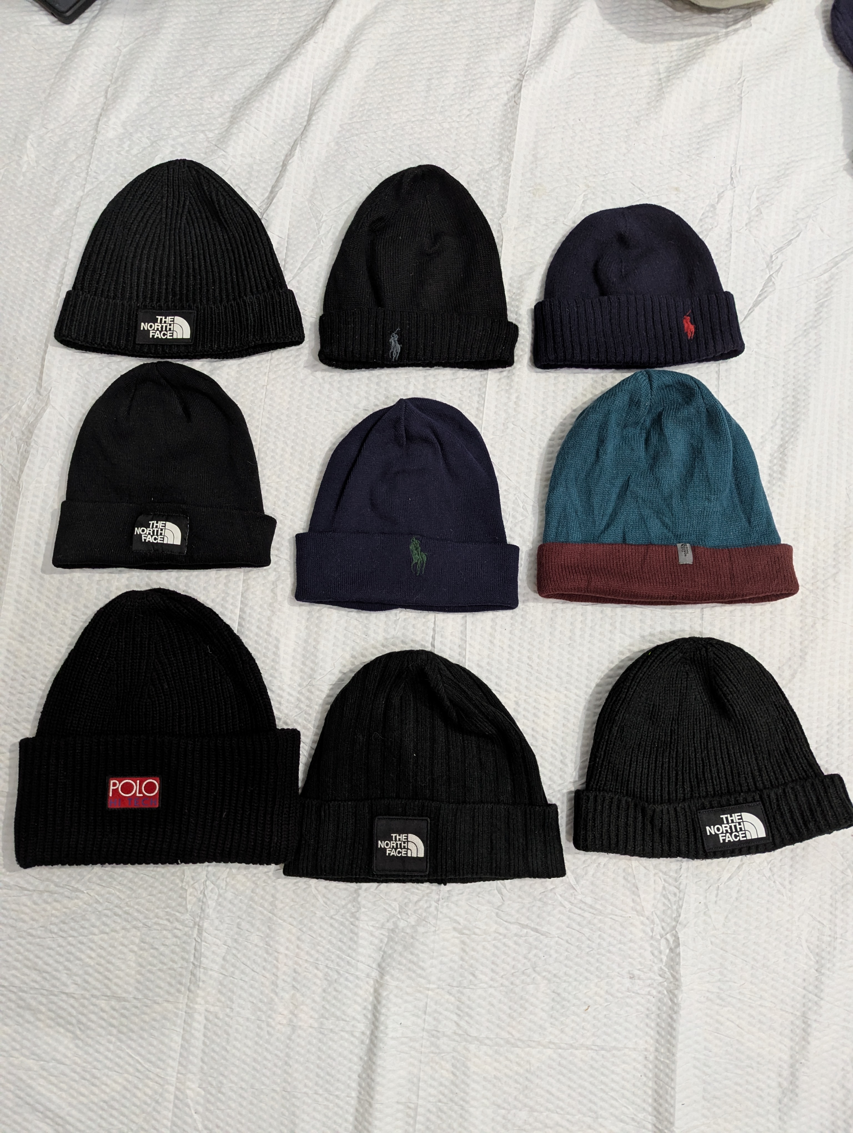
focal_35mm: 24
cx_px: 426
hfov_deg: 56.9
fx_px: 787
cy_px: 566
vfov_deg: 71.5
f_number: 1.85
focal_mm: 6.81
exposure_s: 1/23.8
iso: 365
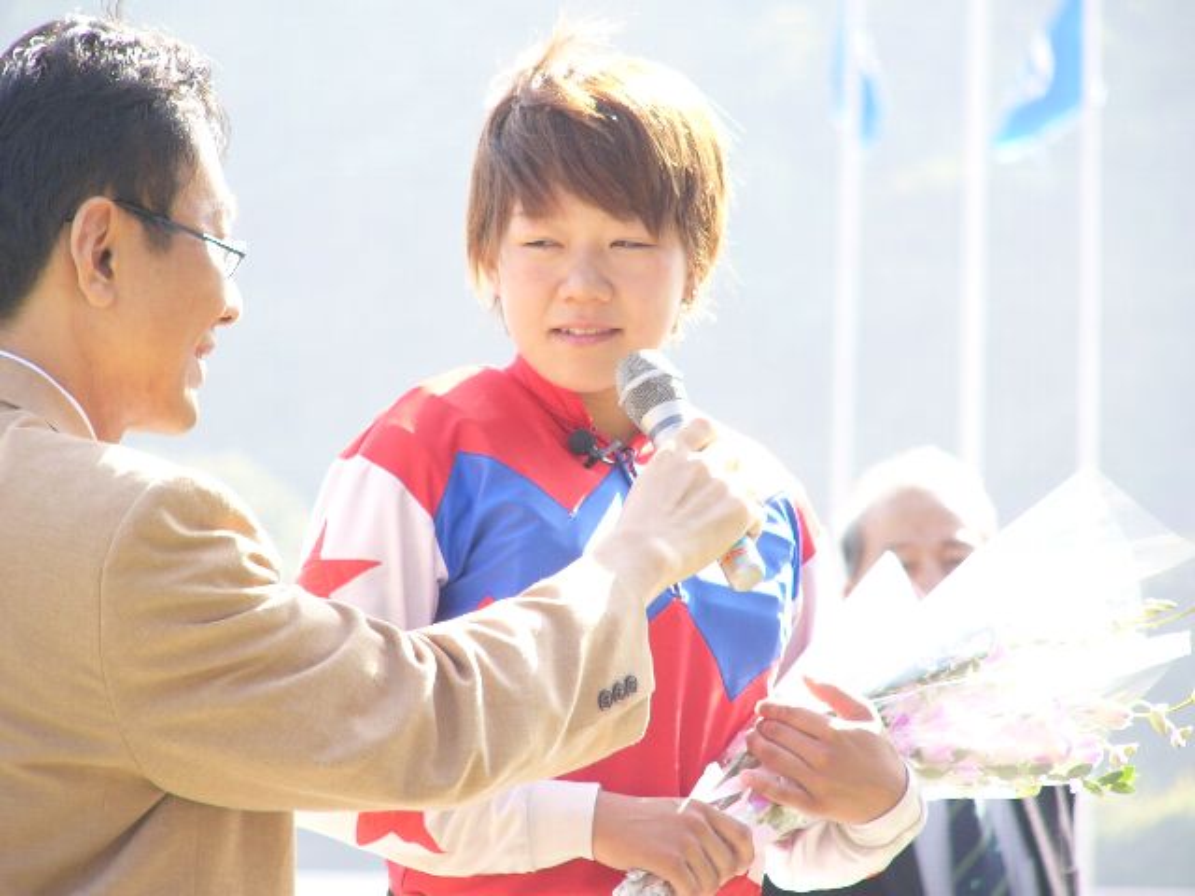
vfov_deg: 4.7
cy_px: 448
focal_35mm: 313
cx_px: 598
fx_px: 10805
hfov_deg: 6.3
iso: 50
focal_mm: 52.1
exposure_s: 1/100
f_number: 4
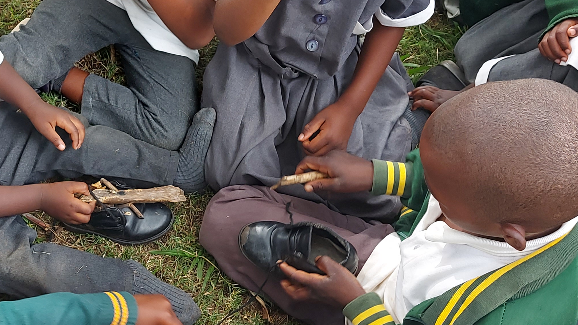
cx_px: 219
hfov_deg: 34.7
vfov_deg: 20.0
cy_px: 150
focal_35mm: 60
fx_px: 919
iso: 50
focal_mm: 5.23
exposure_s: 1/60
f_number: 1.8
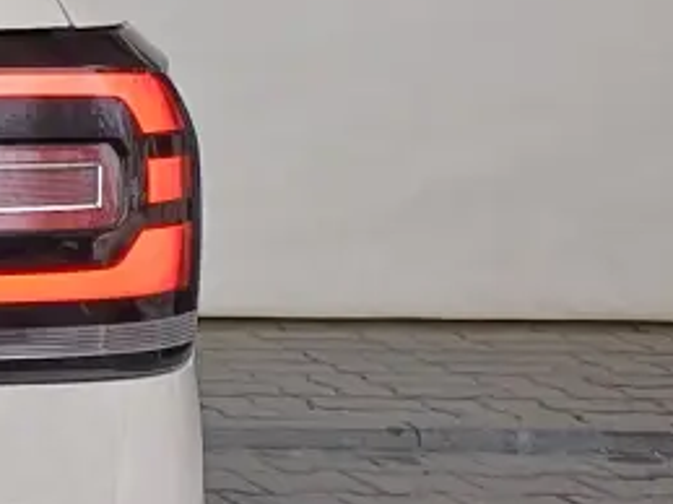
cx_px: -1149
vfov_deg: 10.7
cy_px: 322
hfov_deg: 11.0
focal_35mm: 139
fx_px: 2701
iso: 50
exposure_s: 1/105
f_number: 1.8
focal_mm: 4.65
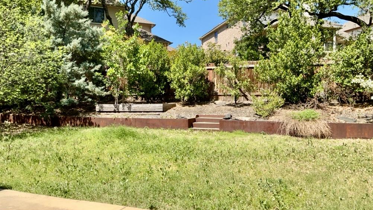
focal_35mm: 30
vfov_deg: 38.9
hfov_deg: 64.3
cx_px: 185
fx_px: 297
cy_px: 94
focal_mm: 3
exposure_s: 1/1144
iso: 25
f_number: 1.8
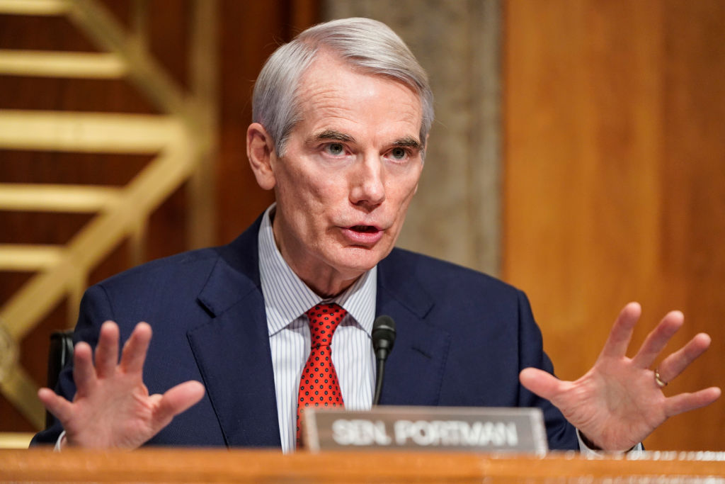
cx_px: 362
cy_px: 242
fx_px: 3807
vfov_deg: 7.3
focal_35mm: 189
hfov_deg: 10.9
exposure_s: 1/400
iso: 3200
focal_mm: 189
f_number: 2.8
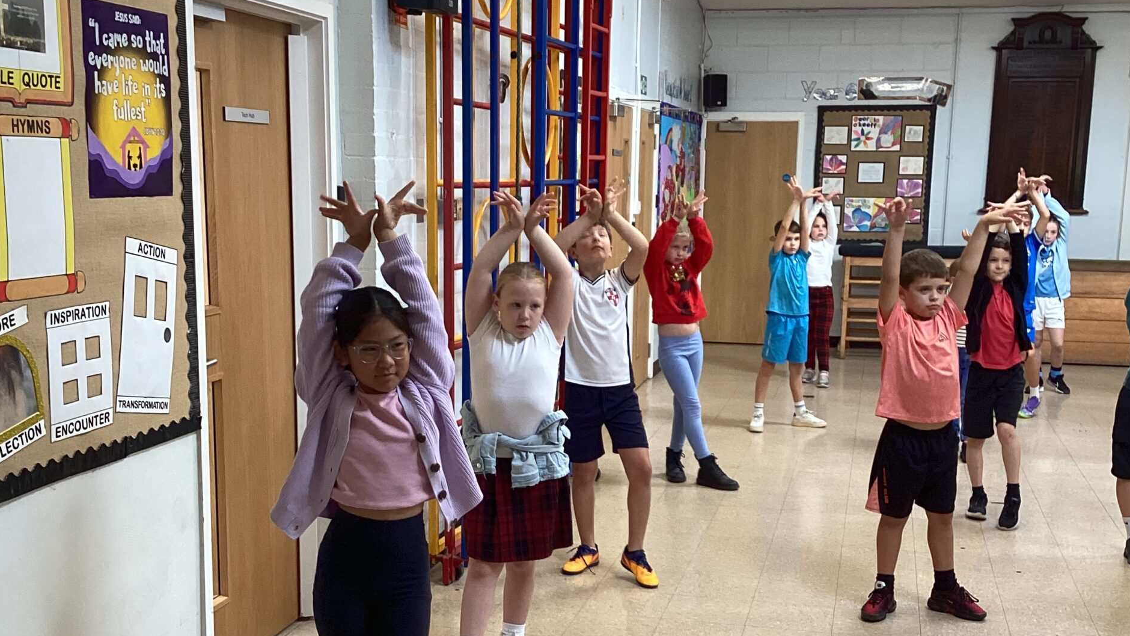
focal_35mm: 46
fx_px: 1378
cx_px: 566
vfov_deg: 25.8
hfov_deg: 44.6
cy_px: 427
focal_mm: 3.3
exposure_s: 1/50
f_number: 2.4
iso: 100
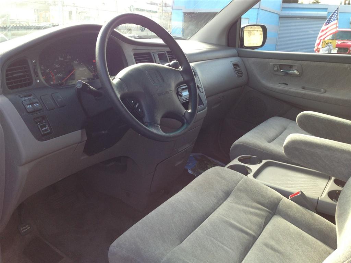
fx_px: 335
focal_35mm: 33
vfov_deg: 42.9
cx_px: 176
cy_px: 132
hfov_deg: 55.4
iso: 50
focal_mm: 4.13
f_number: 2.4
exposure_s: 1/120
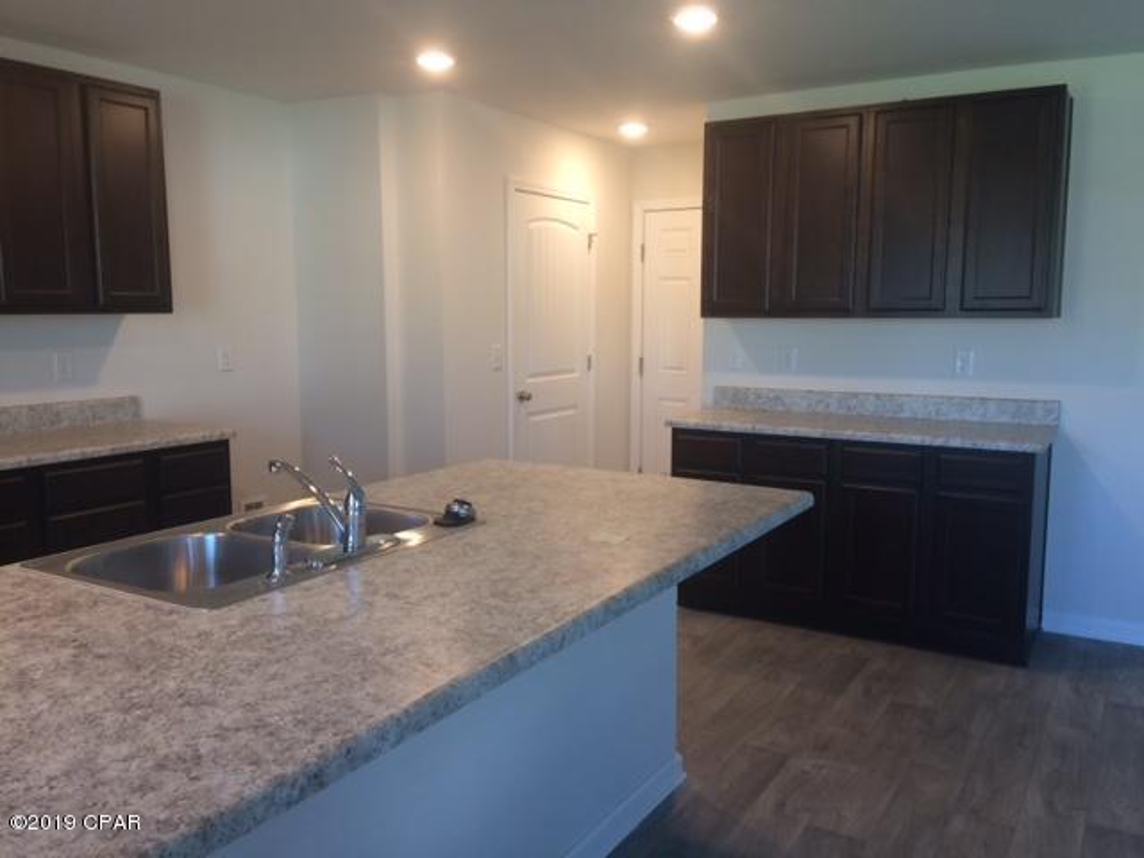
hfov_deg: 61.7
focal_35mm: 29
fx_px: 958
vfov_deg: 48.2
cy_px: 429
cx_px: 572
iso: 50
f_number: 2.2
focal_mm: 4.15
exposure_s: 1/30
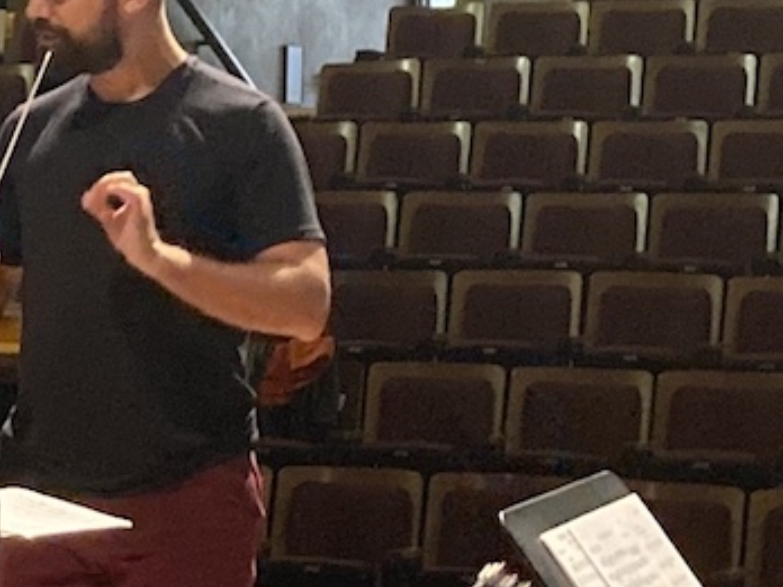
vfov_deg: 10.2
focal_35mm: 146
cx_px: -61
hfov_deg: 13.3
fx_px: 3302
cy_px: 363
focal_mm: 3.99
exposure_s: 1/30
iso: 640
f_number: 1.8
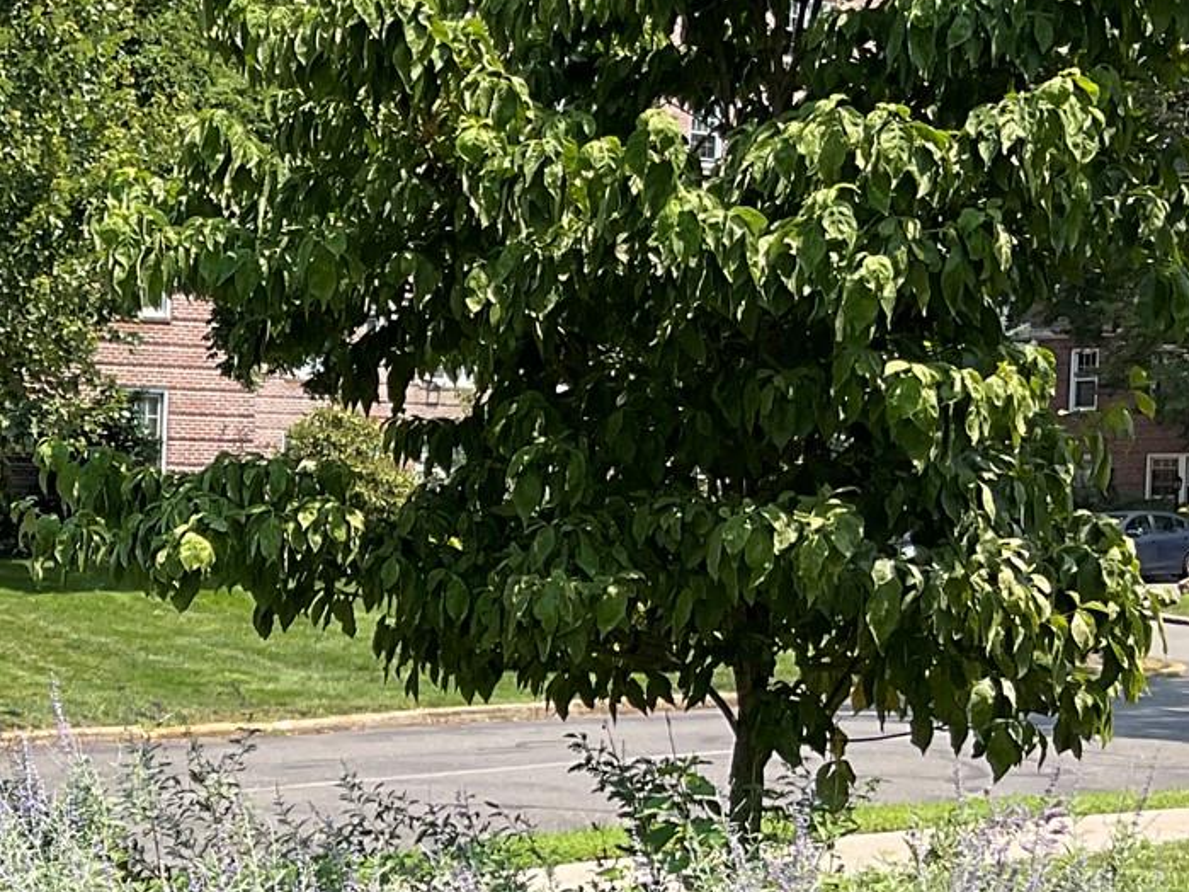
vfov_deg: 17.2
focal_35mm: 85
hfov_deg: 21.3
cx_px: -274
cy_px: 735
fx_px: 2919
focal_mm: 3
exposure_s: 1/997
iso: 16
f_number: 1.8
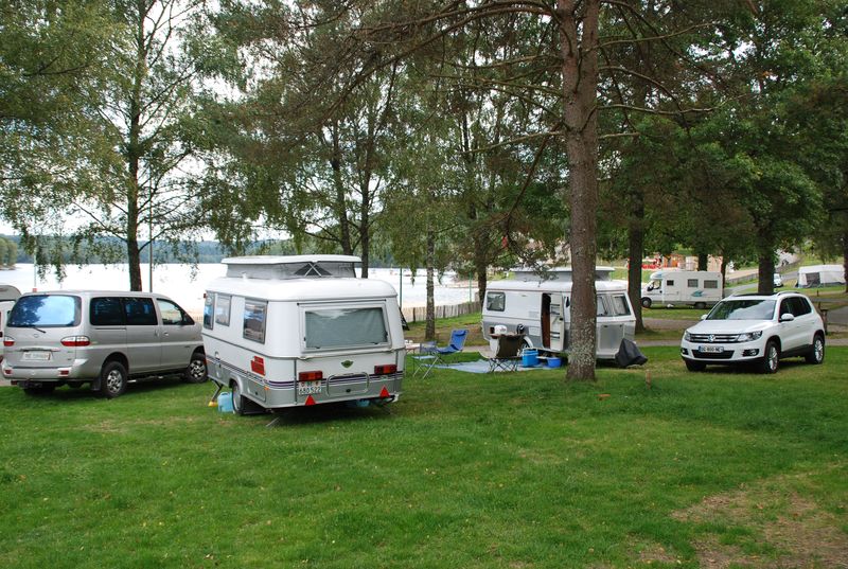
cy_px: 284
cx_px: 424
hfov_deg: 57.1
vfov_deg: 40.1
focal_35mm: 33
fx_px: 779
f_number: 5.6
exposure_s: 1/125
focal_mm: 22
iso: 200
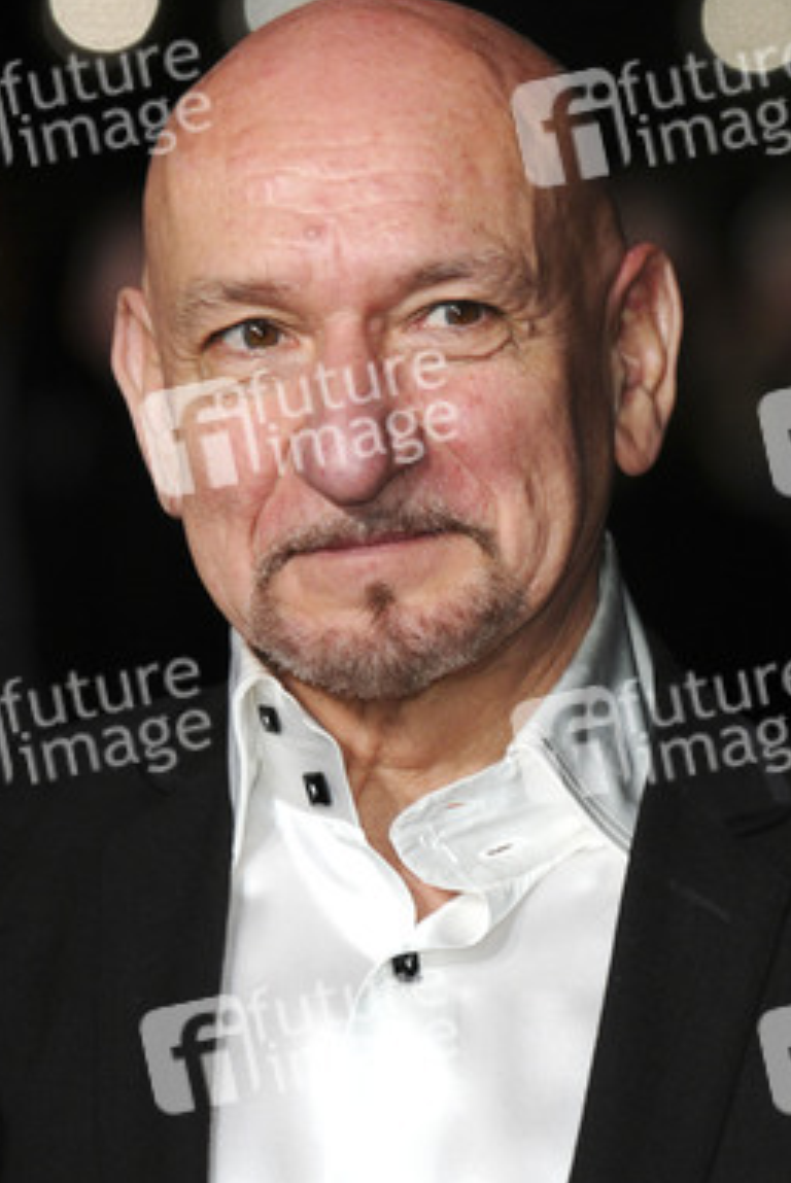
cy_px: 578
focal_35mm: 243
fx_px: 7978
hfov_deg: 5.7
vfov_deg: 8.5
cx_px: 391
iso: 500
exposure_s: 1/160
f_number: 4.5
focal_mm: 155
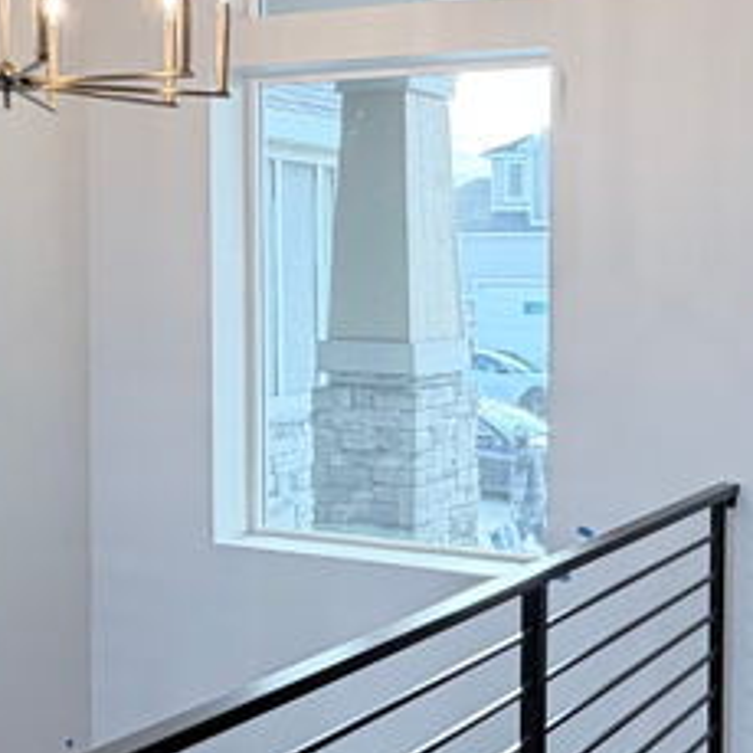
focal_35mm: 55
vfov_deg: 31.1
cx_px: 635
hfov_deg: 30.1
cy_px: 344
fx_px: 1354
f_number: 2.2
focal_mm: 2.22
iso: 100
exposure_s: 1/120
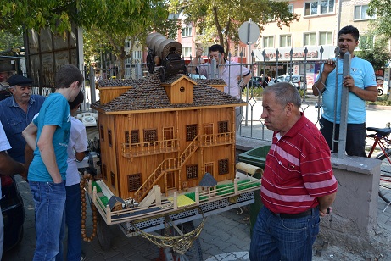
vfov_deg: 48.0
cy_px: 130
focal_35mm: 27
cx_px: 196
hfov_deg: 67.3
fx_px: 293
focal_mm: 18
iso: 125
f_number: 5.6
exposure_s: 1/125
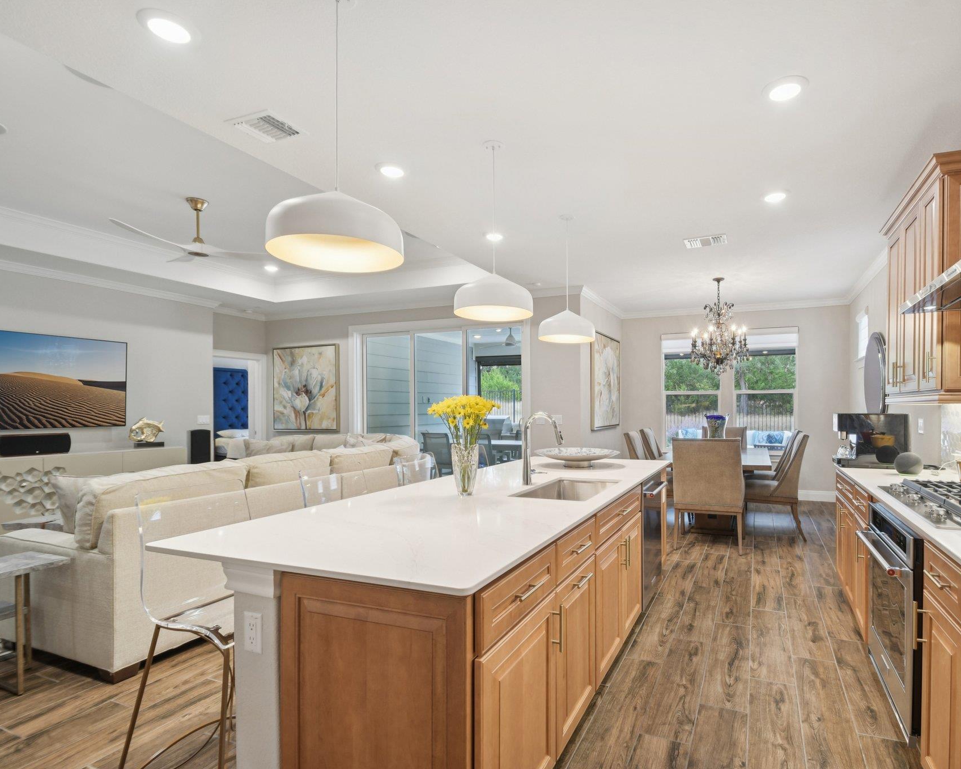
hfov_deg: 88.7
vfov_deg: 77.0
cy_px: 385
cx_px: 569
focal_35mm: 17
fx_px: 484
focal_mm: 10
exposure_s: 1/10
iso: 400
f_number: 8
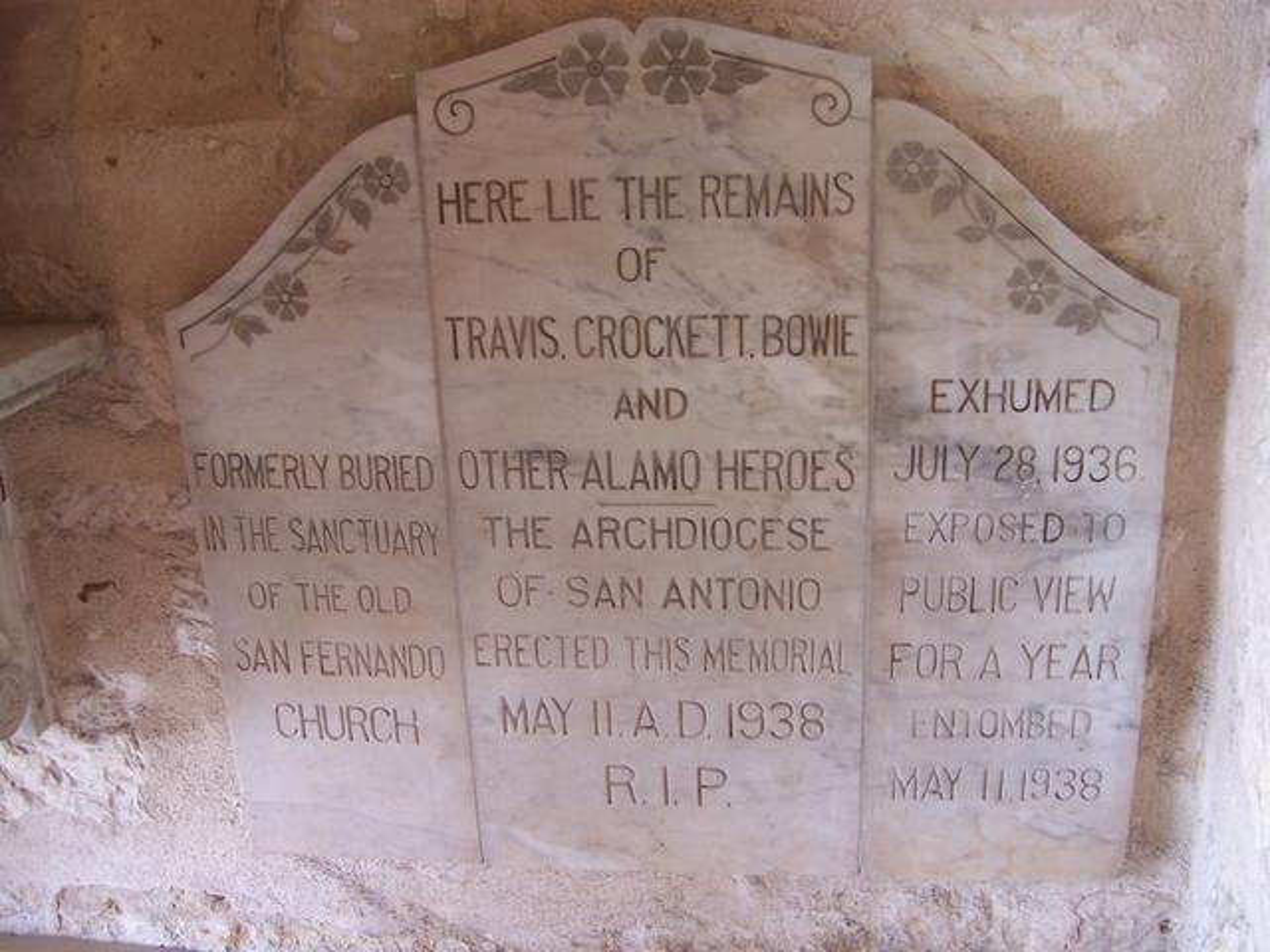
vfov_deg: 39.7
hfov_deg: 51.4
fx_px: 1321
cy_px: 476
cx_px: 635
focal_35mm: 36
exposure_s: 1/30
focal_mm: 6
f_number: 3
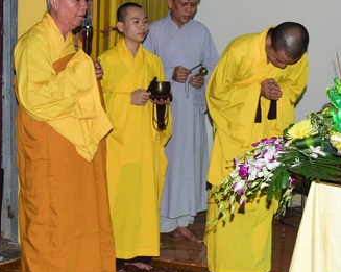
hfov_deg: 26.7
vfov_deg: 21.5
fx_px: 716
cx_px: 123
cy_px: 126
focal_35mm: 71
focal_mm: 38
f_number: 5
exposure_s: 1/80
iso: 640
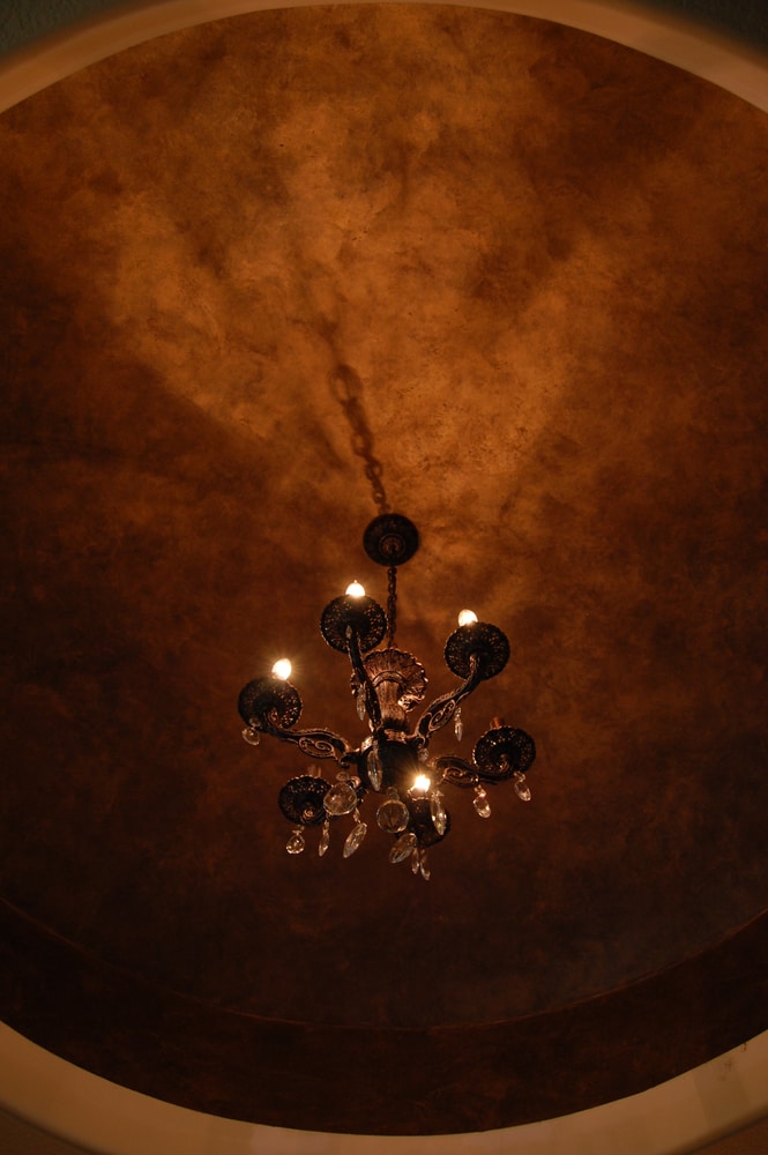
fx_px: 865
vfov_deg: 67.4
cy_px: 578
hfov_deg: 47.9
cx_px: 384
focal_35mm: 27
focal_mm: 18
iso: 400
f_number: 4.5
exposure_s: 1/80
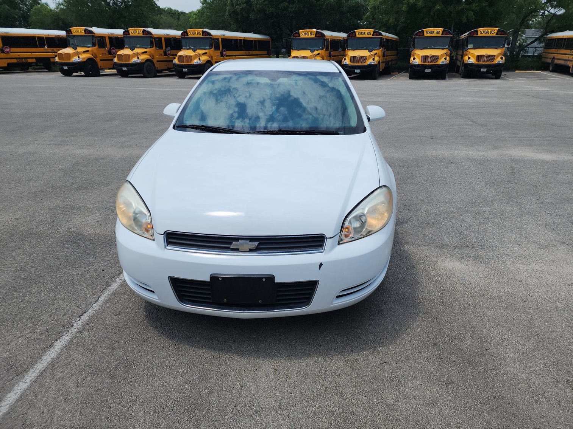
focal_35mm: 23
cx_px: 286
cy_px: 214
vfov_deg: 58.9
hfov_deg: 73.9
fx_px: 381
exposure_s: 1/1804
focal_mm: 6.4
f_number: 1.8
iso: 50
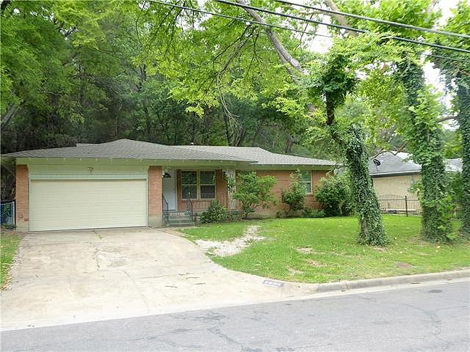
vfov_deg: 42.9
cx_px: 235
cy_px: 176
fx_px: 448
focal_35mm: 33
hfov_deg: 55.4
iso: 80
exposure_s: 1/125
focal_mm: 5.8
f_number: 3.6
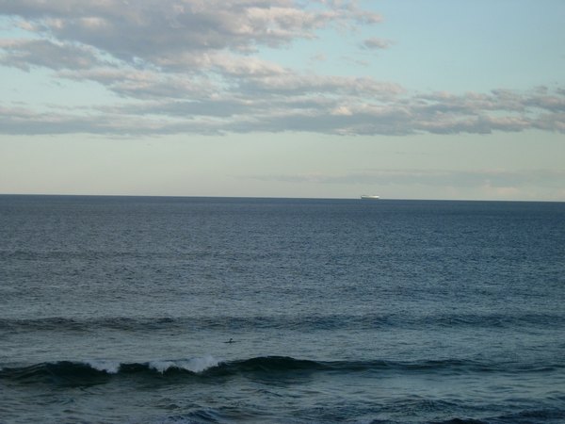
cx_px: 282
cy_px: 212
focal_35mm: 113
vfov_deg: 13.1
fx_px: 1844
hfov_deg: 17.4
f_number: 4.9
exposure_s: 1/470
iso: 79
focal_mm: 23.4
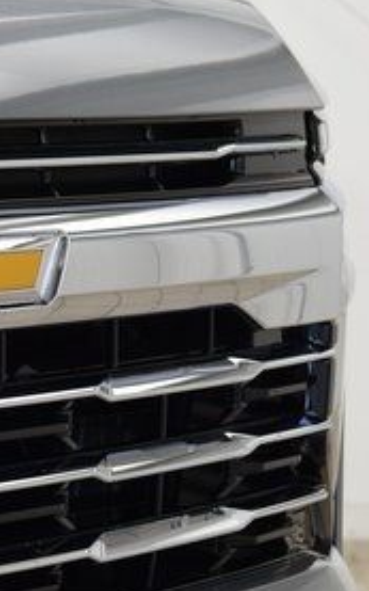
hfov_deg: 6.3
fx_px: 3300
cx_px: -309
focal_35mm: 205
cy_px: 342
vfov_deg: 10.2
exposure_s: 1/30
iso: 1100
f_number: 7.1
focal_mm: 58
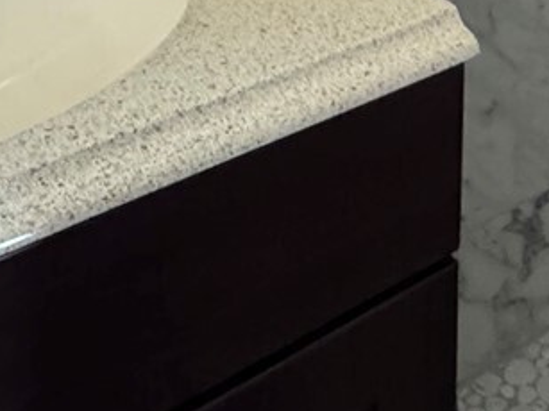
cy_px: -381
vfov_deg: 16.2
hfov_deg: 24.7
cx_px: 613
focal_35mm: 73
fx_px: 1157
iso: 640
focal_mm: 2.22
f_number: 2.2
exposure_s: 1/60
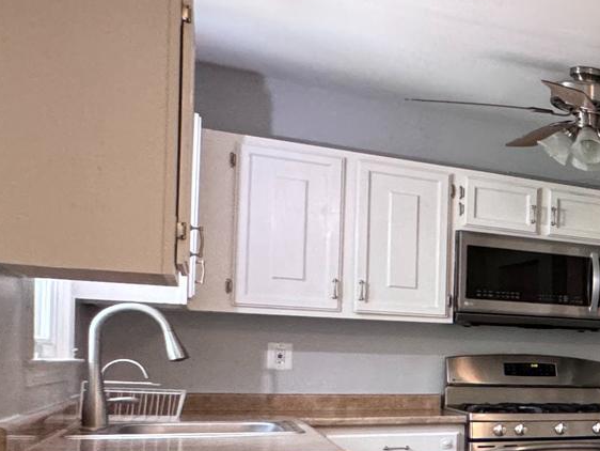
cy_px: 376
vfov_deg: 27.9
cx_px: 1020
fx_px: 884
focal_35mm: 51
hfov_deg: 23.7
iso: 640
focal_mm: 2.22
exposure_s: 1/60
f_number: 2.2
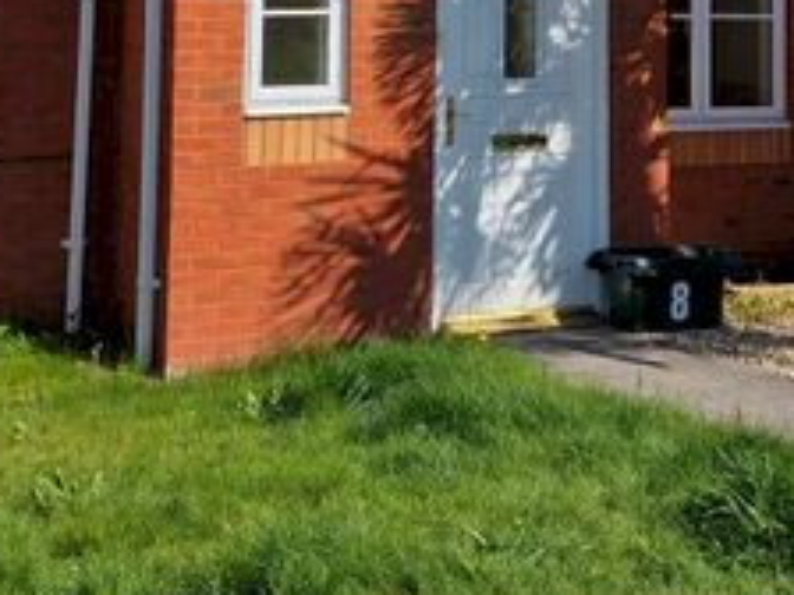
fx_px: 1651
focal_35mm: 72
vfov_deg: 19.2
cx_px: 507
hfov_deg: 26.9
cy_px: -133
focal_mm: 6.4
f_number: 1.8
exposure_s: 1/1536
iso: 50
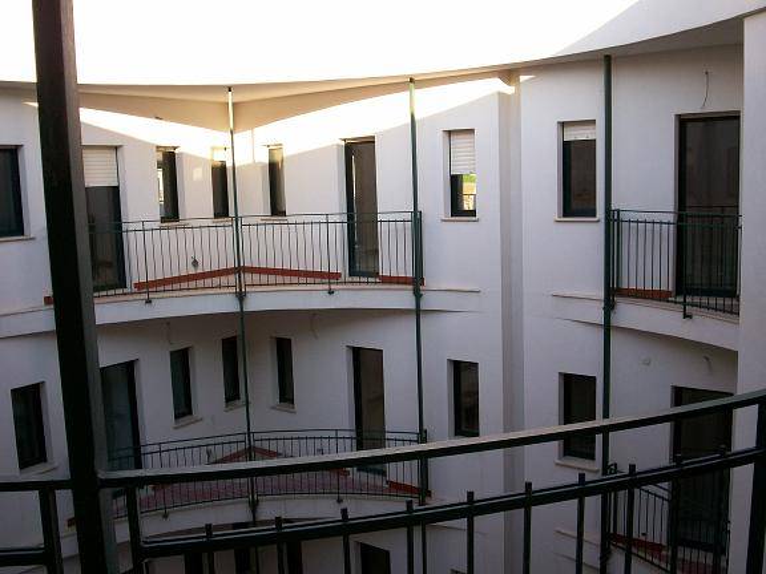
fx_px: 797
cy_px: 287
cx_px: 383
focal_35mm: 36
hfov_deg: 51.4
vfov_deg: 39.7
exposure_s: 1/159
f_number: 4.5
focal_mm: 5.9
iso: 100
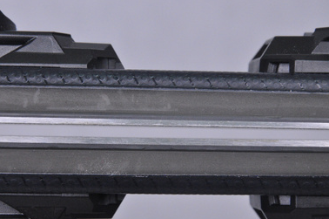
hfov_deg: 11.0
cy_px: 130
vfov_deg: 7.3
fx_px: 1712
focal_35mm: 188
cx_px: 150
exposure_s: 1/125
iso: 3200
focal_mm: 105
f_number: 9.5
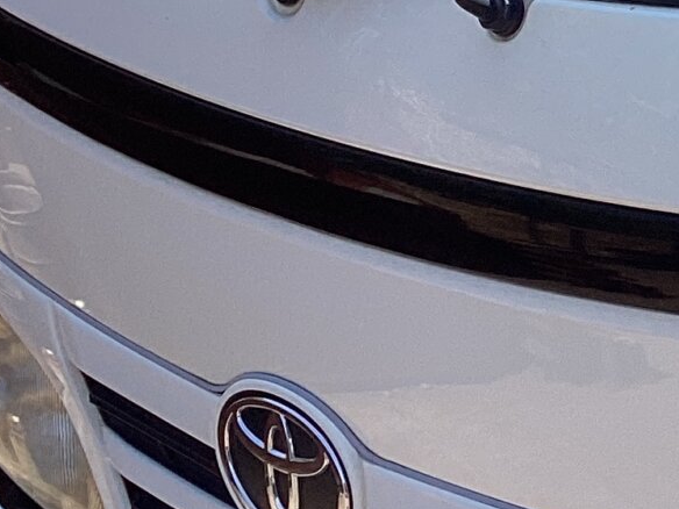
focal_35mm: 136
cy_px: 0
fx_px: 2668
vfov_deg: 10.8
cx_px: 1294
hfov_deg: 12.9
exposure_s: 1/867
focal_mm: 3.3
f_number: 2.4
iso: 25
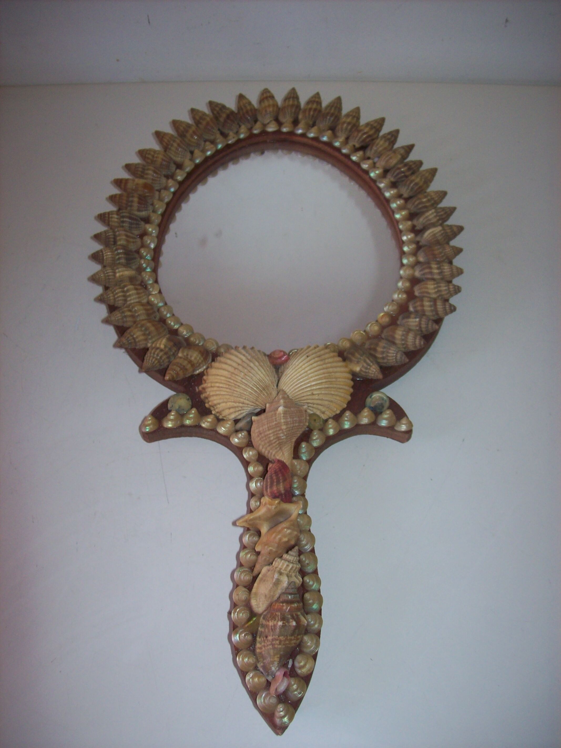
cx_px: 280
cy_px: 374
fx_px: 778
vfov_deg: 51.4
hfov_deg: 39.6
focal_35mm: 36
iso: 80
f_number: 2.7
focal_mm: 6
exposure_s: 1/64
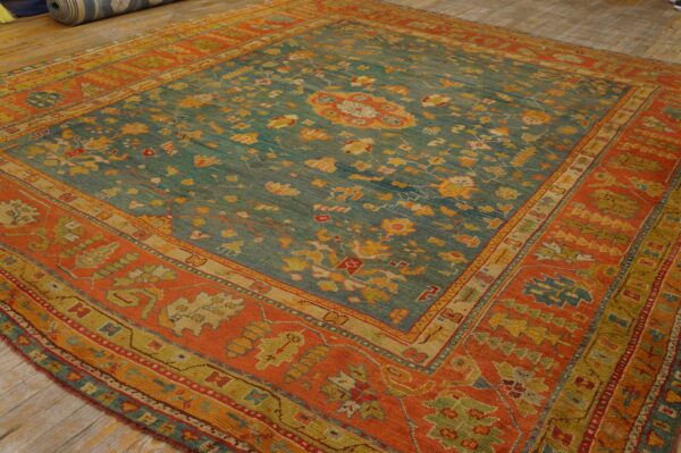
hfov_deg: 55.1
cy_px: 226
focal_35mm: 34
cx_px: 340
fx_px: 652
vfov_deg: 38.3
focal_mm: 23
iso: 800
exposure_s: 1/60
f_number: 4
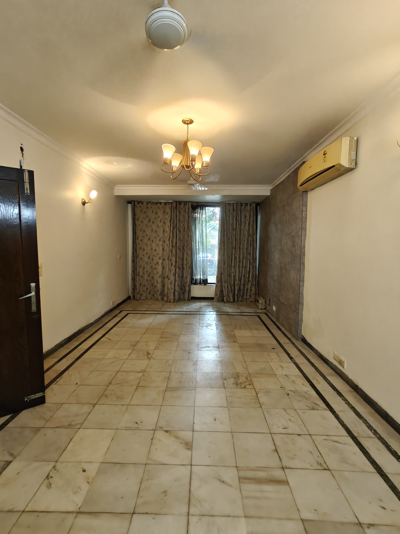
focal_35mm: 16
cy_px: 267
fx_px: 247
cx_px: 200
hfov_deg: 78.1
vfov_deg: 94.5
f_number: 2.2
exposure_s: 1/48
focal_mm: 1.68
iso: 250
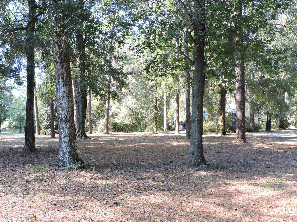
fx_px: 292
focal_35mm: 34
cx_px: 90
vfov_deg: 41.3
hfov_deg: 52.5
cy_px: 145
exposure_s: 1/30
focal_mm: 4.3
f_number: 3
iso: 100
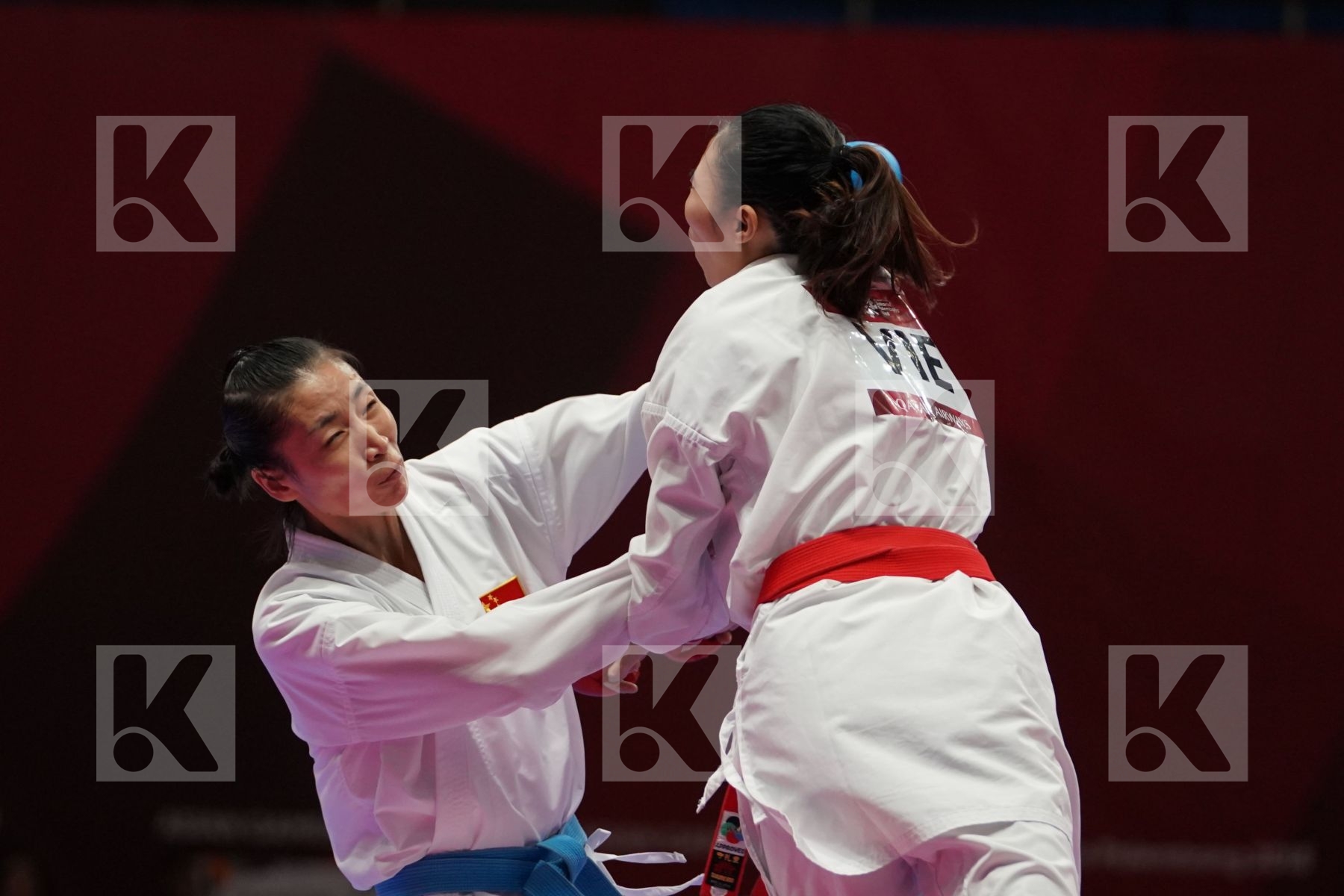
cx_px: 672
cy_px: 448
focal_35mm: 310
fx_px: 11572
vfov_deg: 4.4
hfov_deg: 6.6
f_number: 4
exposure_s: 1/1000
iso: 2500
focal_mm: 207
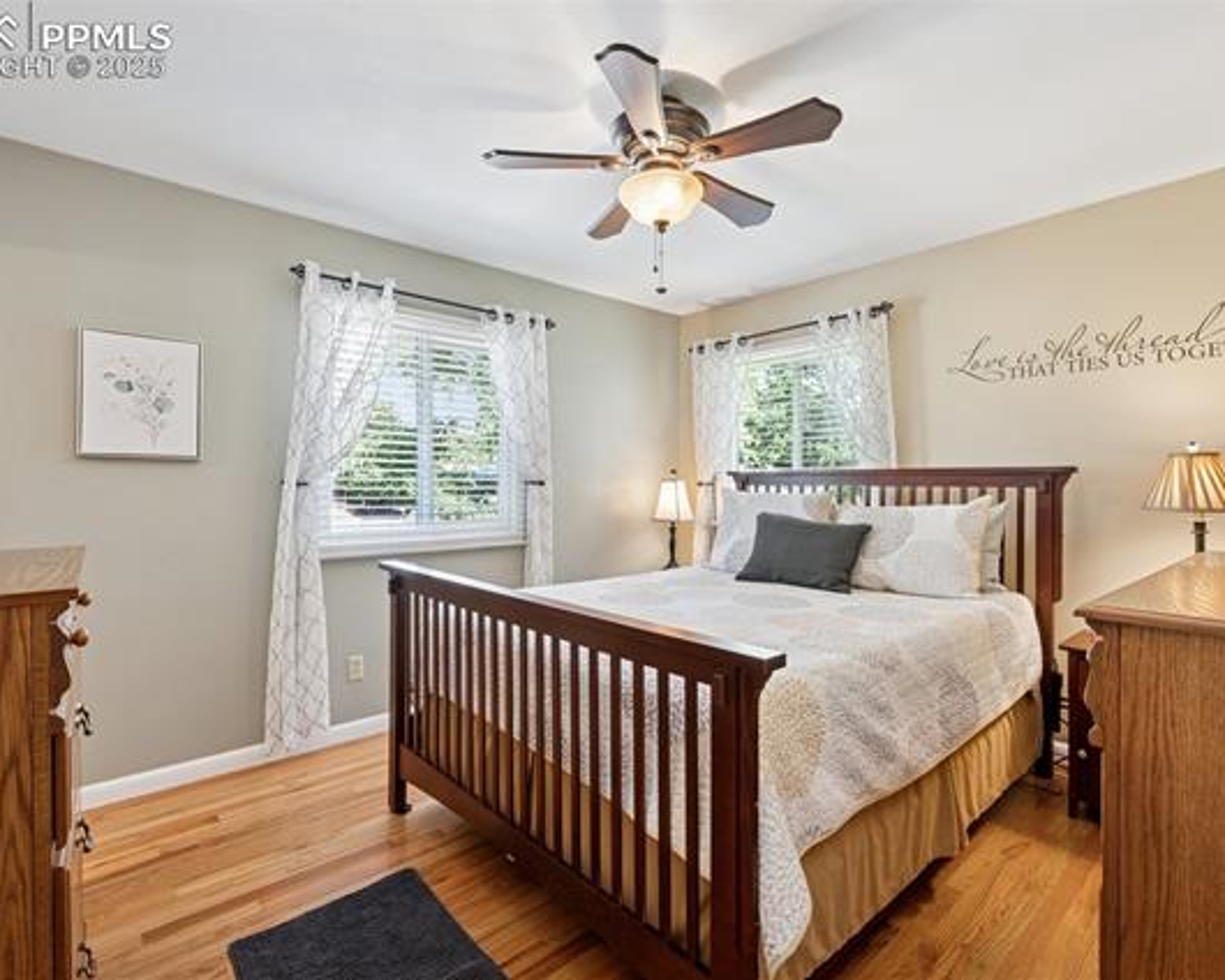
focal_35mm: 17
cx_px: 622
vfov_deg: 77.0
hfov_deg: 89.6
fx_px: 616
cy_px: 490
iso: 100
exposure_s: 1/1.67
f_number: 11
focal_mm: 15
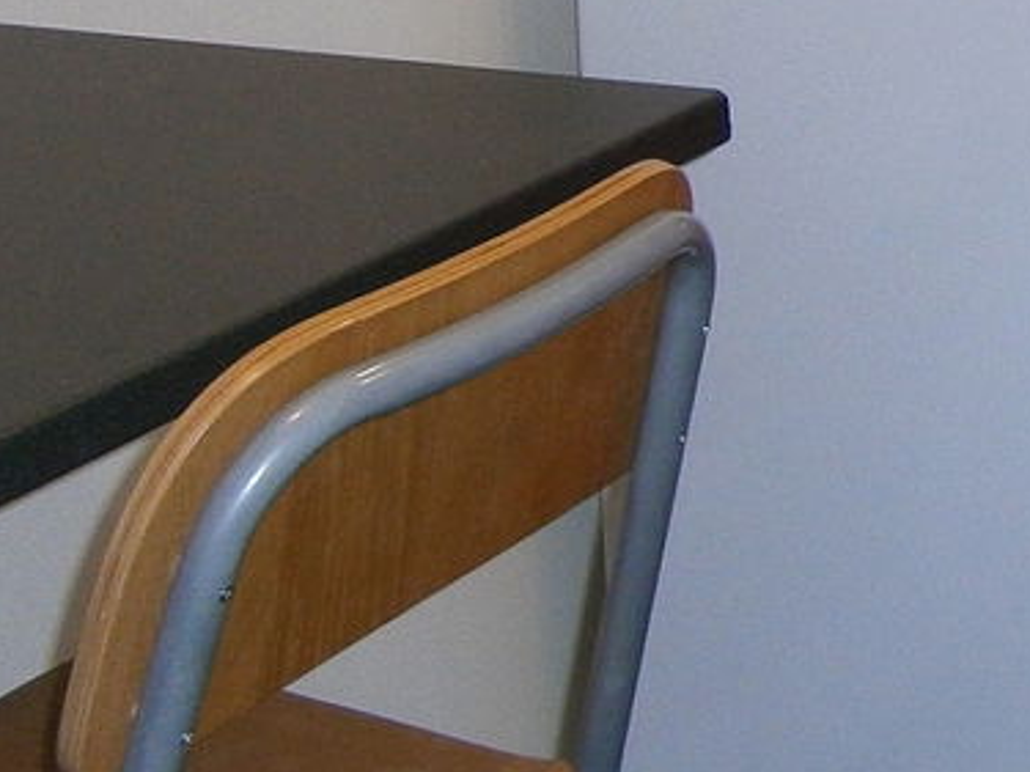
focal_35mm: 111
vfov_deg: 12.9
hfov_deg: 15.9
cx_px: 1662
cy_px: -192
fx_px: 3302
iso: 125
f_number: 2.8
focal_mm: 4.7
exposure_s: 1/30
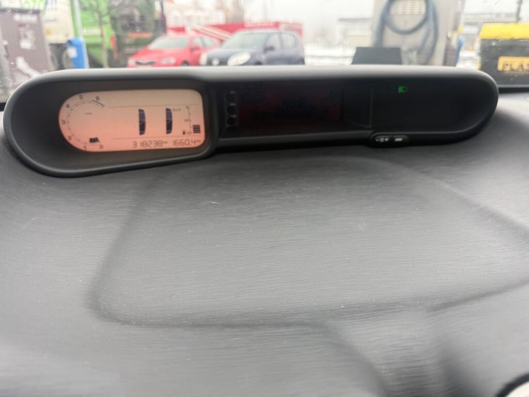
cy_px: 198
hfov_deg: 71.6
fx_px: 367
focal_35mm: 24
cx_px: 264
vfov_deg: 56.8
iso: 125
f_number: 1.78
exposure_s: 1/240
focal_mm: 6.76
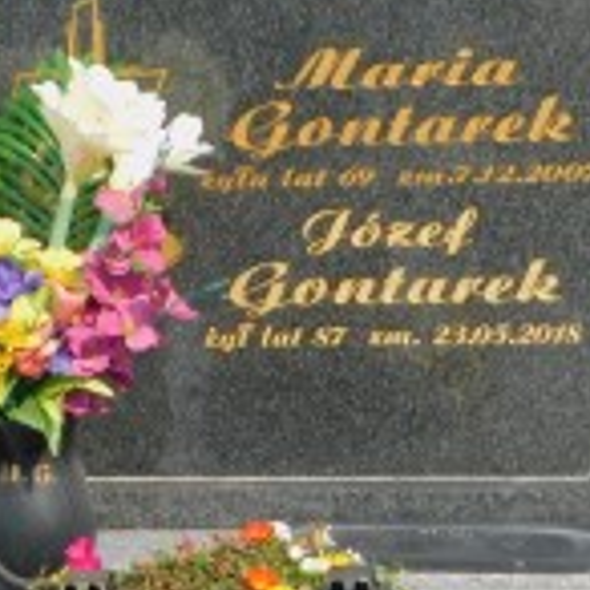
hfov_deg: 15.0
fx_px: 2237
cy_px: 570
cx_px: 206
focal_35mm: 116
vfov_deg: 14.8
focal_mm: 5.3
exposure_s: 1/1000
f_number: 3.2
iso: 125
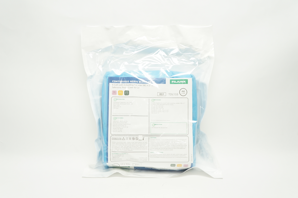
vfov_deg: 43.5
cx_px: 149
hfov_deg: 62.0
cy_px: 99
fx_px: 248
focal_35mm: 30
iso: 400
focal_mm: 20
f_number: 7.1
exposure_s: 1/40
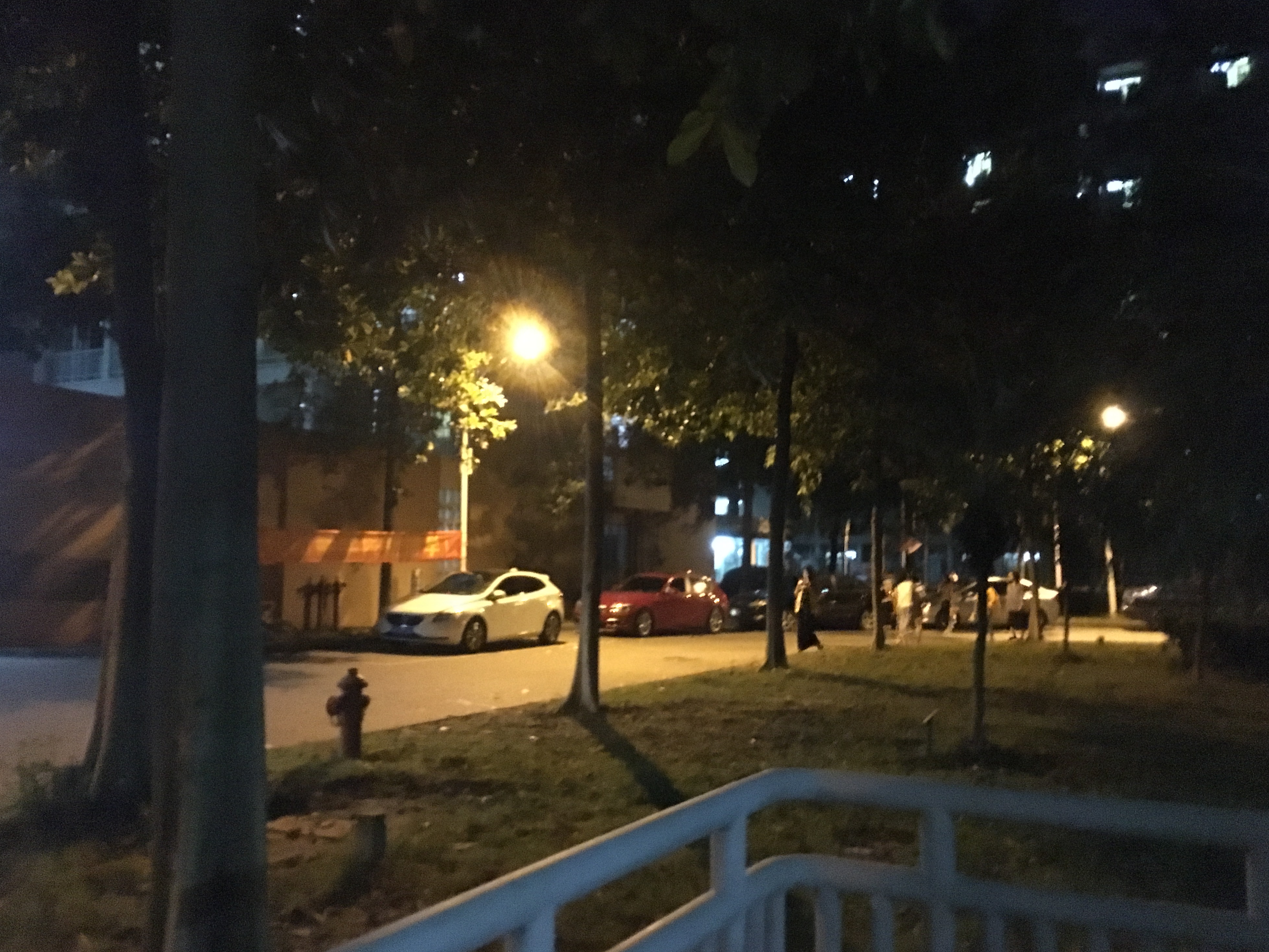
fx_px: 1100
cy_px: 474
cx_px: 634
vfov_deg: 46.8
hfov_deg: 60.0
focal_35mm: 30
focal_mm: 4.15
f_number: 2.2
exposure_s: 1/17
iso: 2000
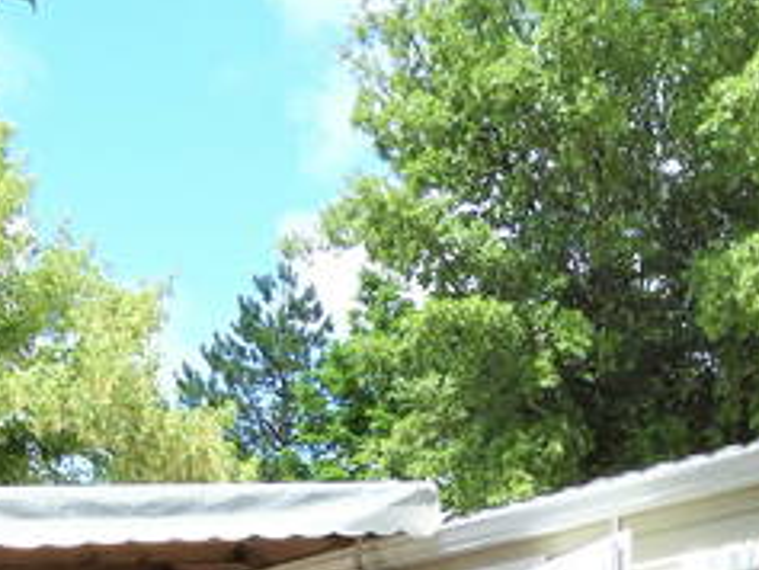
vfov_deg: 13.9
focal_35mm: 100
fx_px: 2194
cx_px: 576
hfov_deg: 19.5
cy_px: 865
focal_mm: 5.4
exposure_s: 1/640
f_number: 3.5
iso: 100
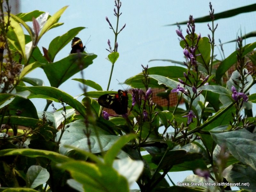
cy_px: 96
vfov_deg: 7.3
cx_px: 128
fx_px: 1501
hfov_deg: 9.7
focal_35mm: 203
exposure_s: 1/200
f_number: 4.5
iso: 800
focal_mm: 27.8
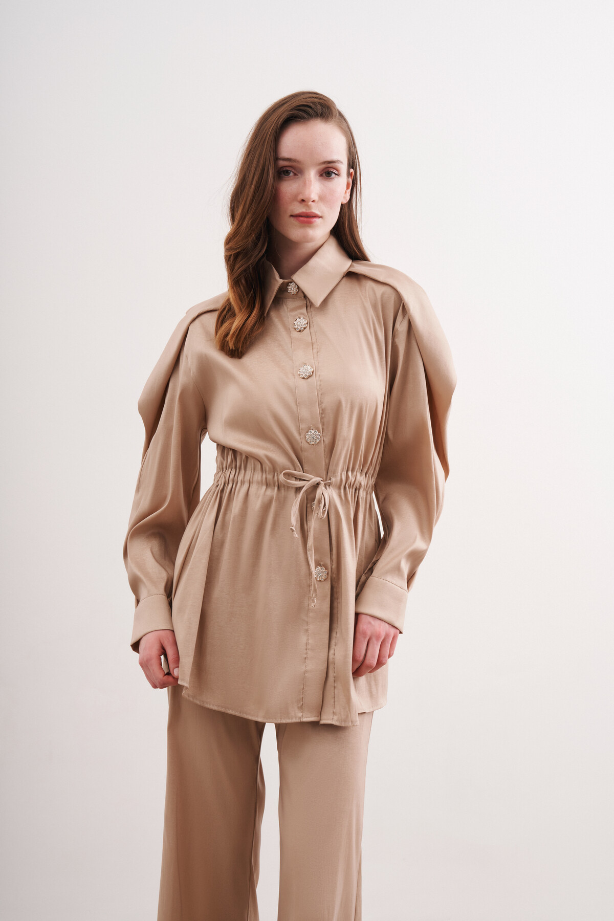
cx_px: 307
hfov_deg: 21.6
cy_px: 460
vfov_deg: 31.9
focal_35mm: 63
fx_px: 1612
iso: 400
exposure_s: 1/160
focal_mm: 63
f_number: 11
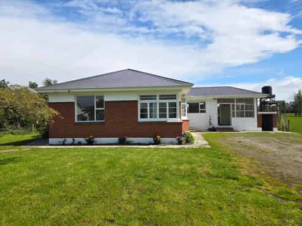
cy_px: 113
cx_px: 151
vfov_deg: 58.8
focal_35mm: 23
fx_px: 201
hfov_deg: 74.0
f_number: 1.8
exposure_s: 1/6217
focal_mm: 5.4
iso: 80
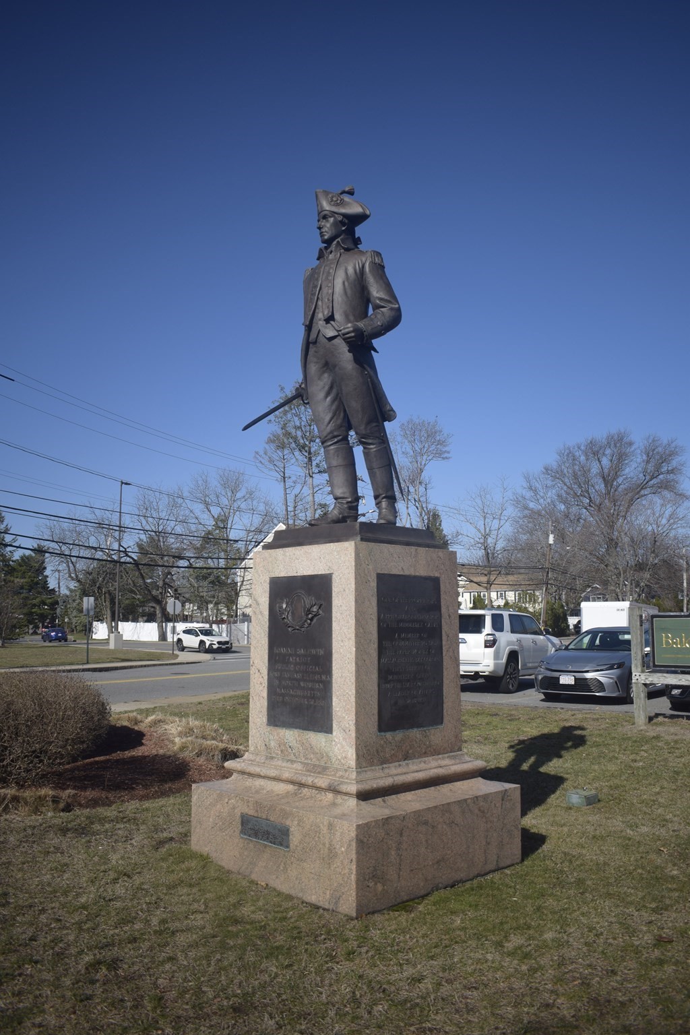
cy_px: 518
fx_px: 776
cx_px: 345
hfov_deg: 47.9
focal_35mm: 27
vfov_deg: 67.4
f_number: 3.5
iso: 200
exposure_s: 1/3200
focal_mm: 18
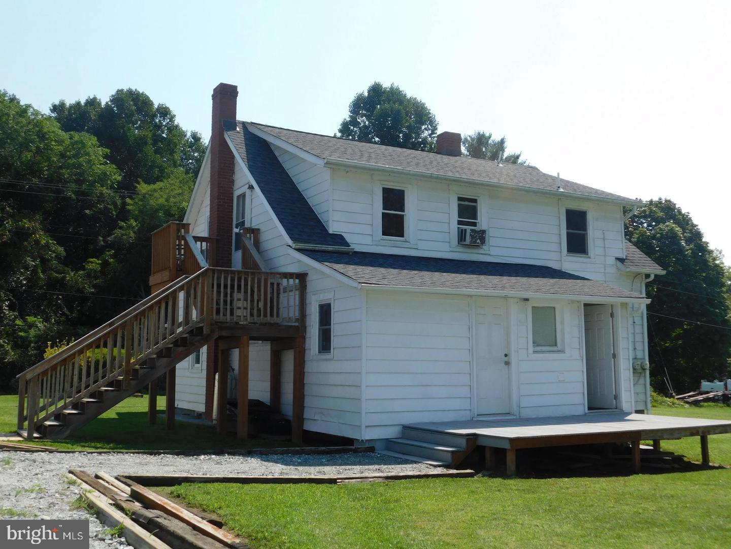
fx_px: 760
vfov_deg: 39.7
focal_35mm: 36
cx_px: 366
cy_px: 274
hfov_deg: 51.4
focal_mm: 6.3
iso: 125
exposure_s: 1/1250
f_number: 3.5
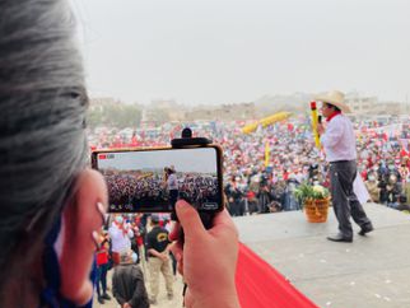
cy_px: 176
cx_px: 172
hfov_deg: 51.1
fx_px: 427
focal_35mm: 36
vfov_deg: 39.6
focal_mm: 3.99
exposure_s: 1/121
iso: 25
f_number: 1.8
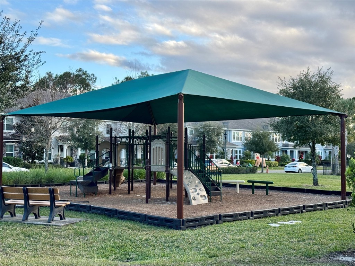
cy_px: 133
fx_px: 492
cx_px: 178
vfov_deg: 30.3
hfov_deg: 39.7
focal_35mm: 48
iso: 64
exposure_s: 1/658
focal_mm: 6.76
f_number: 1.78
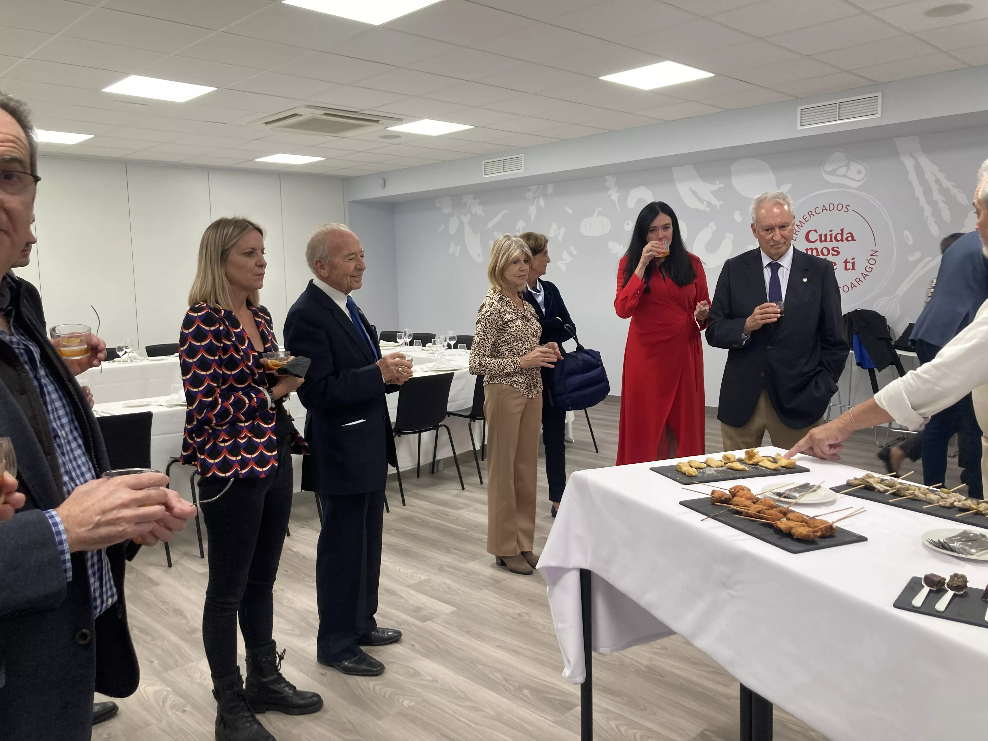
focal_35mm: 28
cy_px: 370
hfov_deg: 63.4
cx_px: 494
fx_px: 799
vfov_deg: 49.7
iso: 64
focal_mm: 3.99
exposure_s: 1/50
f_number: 1.8
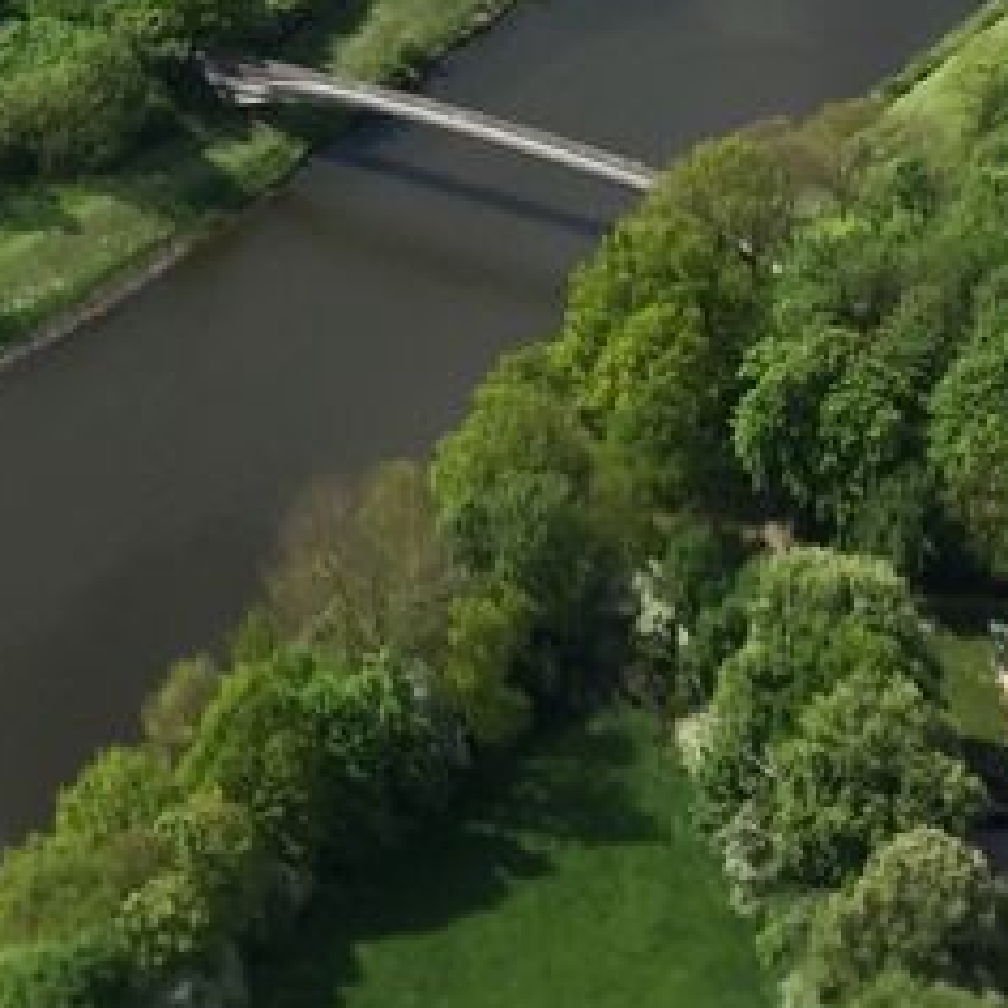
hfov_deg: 12.1
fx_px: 4579
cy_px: -517
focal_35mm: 139
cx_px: -372
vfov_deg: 12.0
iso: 32
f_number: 2.2
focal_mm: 4.15
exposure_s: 1/1721
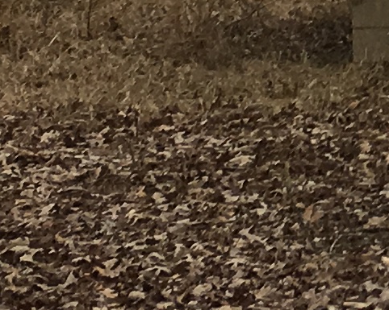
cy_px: -446
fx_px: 2727
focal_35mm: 237
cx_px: 1019
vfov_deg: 6.2
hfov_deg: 7.5
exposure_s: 1/358
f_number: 2.2
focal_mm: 4.15
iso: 25
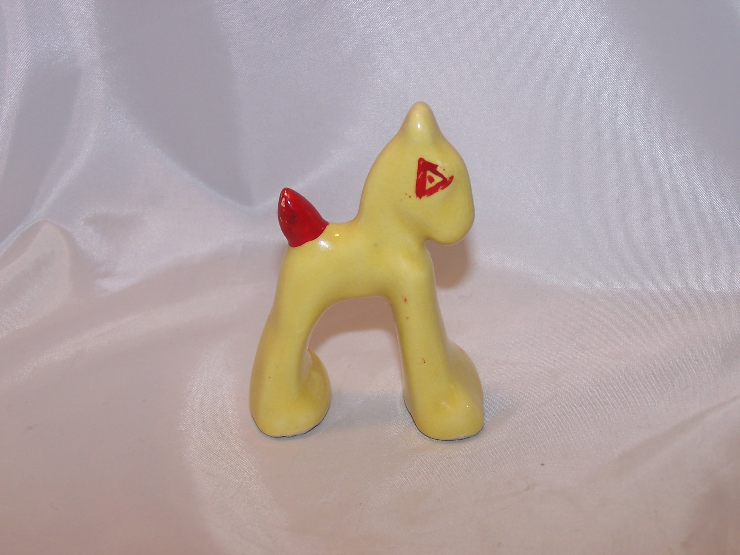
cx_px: 370
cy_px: 278
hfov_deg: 30.3
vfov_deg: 22.9
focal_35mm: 64
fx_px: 1368
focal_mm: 10.7
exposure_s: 1/60
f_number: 3.2
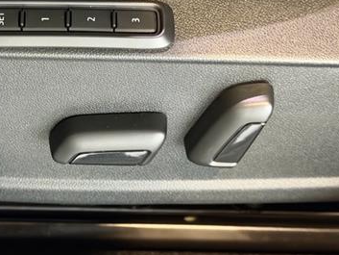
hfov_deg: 22.1
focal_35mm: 87
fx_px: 852
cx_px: 53
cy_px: 98
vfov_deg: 17.0
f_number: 1.78
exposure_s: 1/24
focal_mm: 6.76
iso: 640
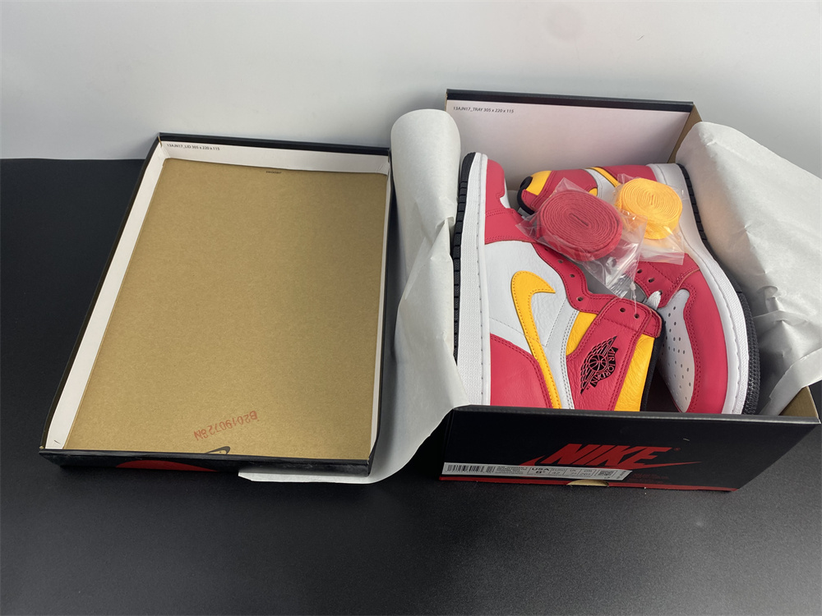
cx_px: 411
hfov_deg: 67.3
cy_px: 308
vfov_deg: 53.1
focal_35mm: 26
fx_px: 617
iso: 40
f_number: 1.8
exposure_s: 1/100
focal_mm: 4.25
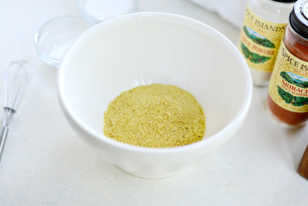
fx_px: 428
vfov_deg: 27.0
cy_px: 103
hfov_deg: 39.6
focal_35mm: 50
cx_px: 154
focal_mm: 50
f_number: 2.8
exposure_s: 1/800
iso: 1250
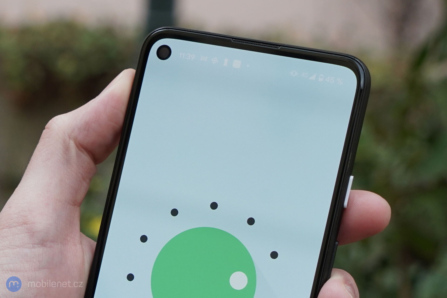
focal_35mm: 46
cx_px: 224
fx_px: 571
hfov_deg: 42.7
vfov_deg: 29.2
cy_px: 149
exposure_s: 1/200
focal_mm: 46
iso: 800
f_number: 6.3
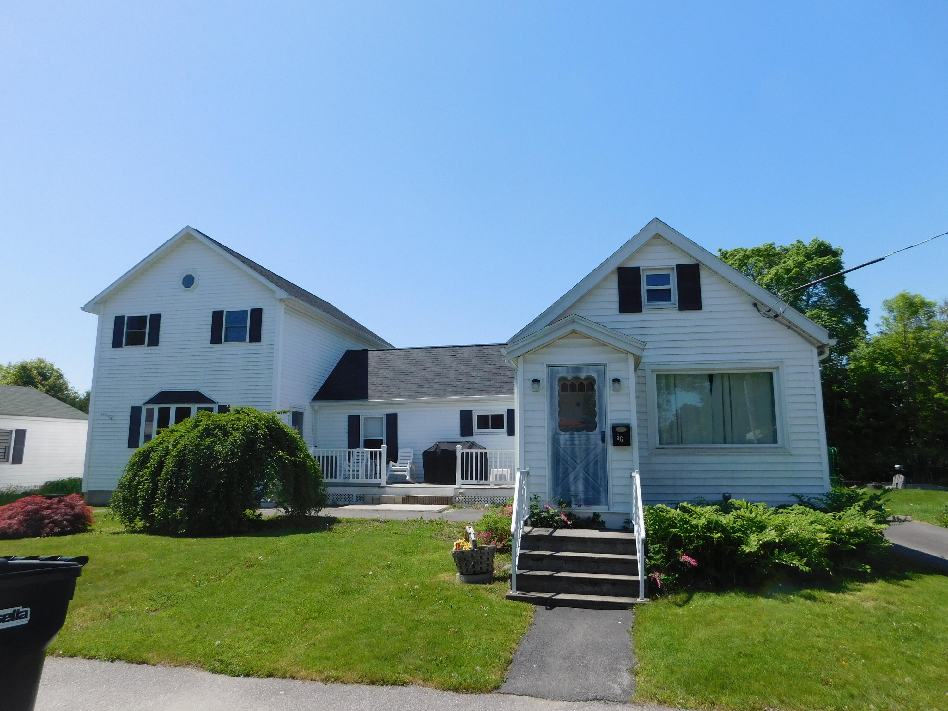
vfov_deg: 58.9
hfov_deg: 73.9
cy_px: 356
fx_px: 630
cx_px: 474
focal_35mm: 23
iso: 125
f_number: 6
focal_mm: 4
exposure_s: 1/500
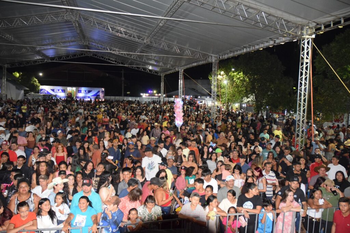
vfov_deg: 48.0
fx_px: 263
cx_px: 175
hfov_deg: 67.4
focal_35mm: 27
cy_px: 116
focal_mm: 18
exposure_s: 1/60
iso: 3200
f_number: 3.5
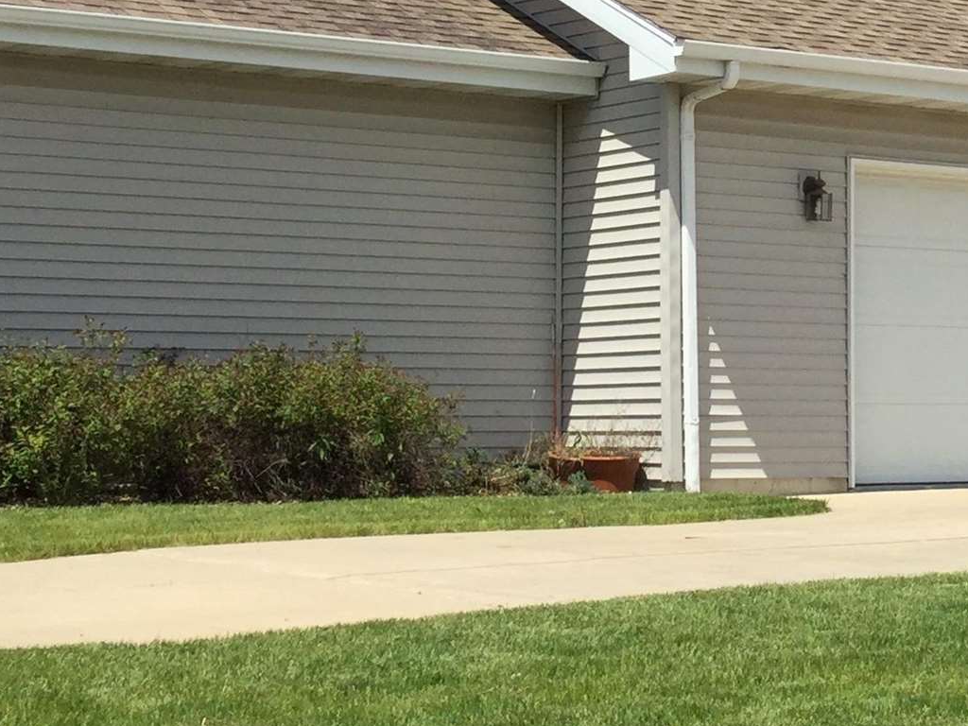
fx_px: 2601
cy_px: 103
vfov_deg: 15.7
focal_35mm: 93
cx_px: 708
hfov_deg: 20.9
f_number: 2.4
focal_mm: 3.3
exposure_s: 1/1812
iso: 25
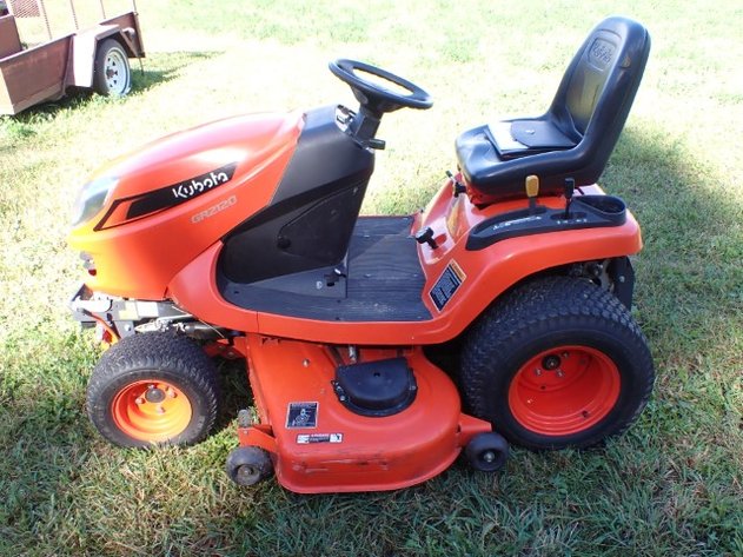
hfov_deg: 60.0
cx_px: 372
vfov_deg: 46.8
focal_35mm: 30
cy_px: 278
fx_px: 644
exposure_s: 1/125
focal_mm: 5.4
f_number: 3.2
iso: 100
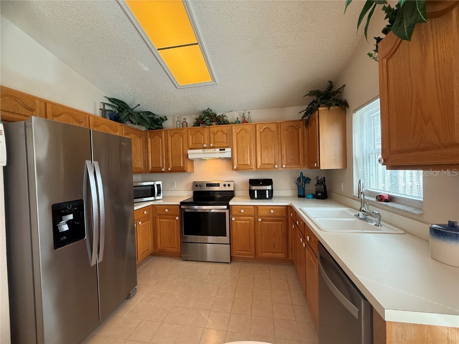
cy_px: 172
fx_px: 186
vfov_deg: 85.7
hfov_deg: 102.1
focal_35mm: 14
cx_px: 230
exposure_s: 1/60
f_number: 2.2
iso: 200
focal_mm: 2.22
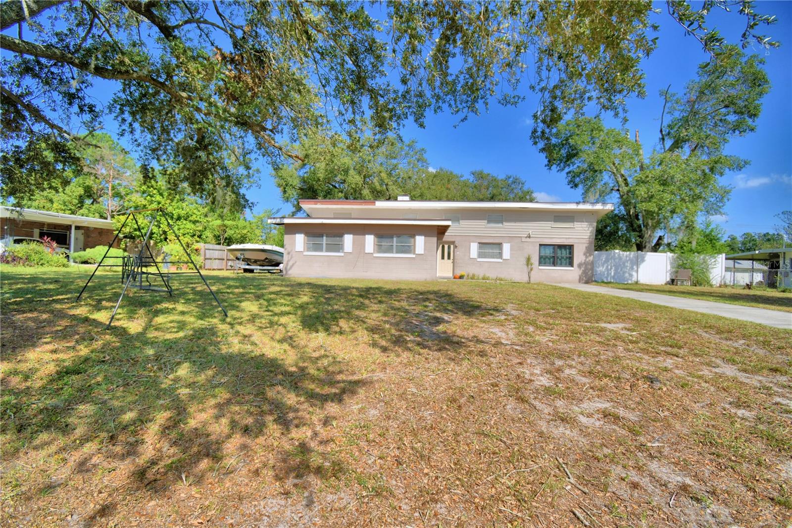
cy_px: 264
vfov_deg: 77.3
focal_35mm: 15
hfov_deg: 100.4
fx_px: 330
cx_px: 396
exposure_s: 1/1250
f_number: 4.5
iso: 100
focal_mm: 10
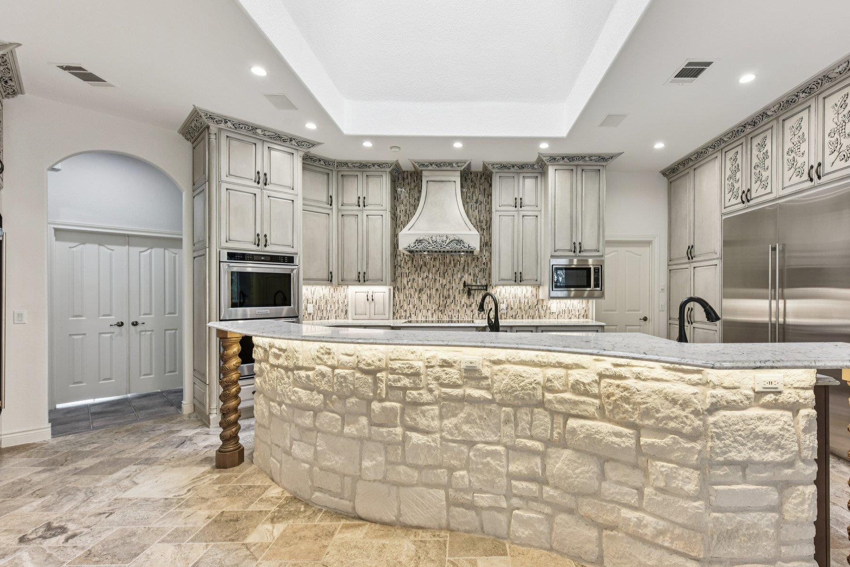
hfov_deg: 96.3
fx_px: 378
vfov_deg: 73.7
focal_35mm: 16
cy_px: 293
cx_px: 473
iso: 250
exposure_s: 1/15
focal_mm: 14
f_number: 8
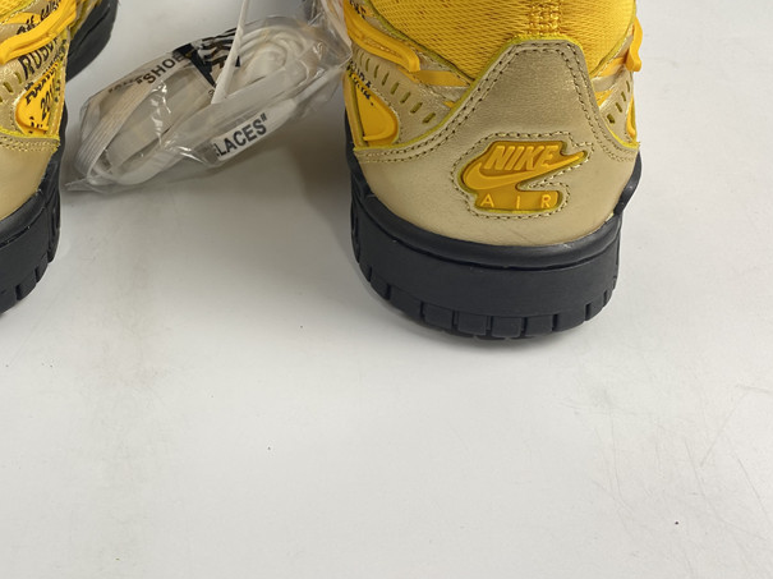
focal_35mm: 43
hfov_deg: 42.7
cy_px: 151
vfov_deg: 33.0
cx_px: 210
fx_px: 960
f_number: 1.8
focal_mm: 4.25
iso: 40
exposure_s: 1/100
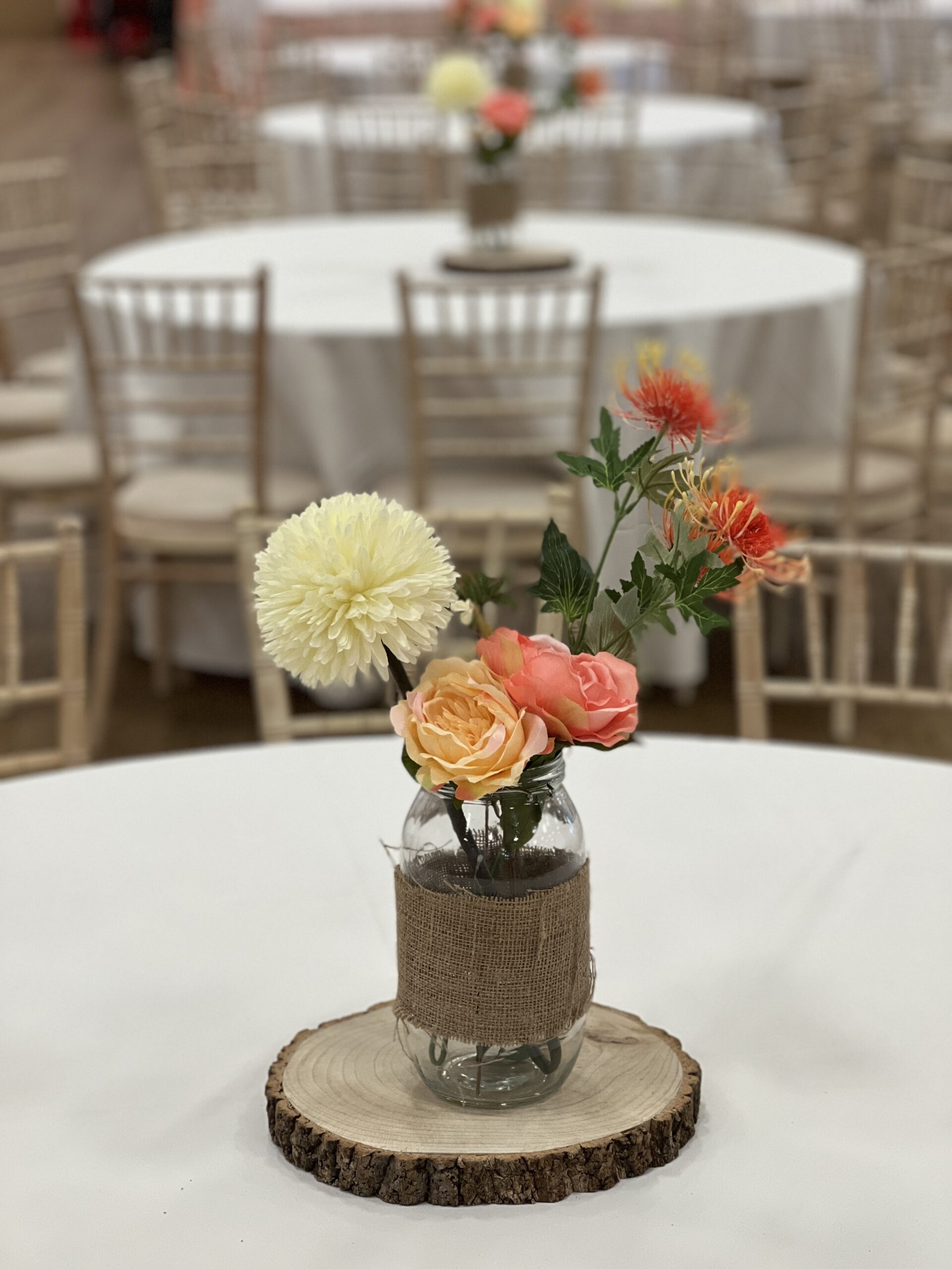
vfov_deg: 25.3
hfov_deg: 19.1
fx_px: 2824
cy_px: 634
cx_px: 476
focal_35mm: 77
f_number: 2.8
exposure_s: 1/100
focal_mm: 9
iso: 200
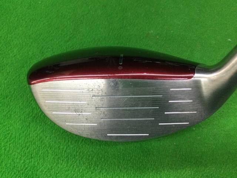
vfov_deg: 45.4
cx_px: 118
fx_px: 212
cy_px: 89
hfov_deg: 58.4
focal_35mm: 31
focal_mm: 3.3
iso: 100
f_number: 2.4
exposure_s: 1/30
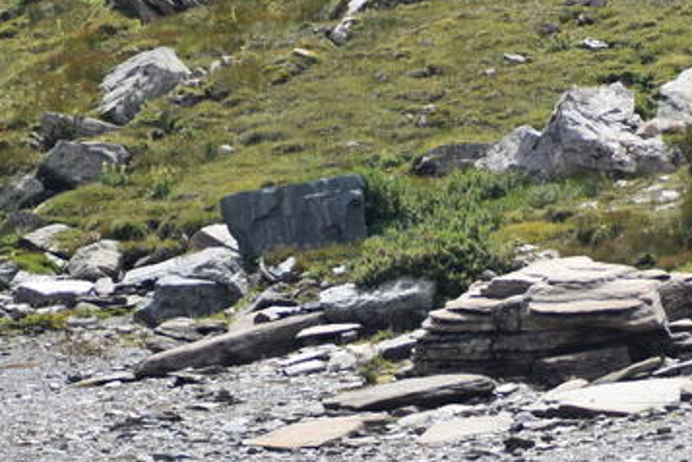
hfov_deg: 1.6
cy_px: 530
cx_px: 386
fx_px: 24948
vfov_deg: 1.1
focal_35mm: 1298
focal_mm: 300
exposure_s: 1/500
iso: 180
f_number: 8
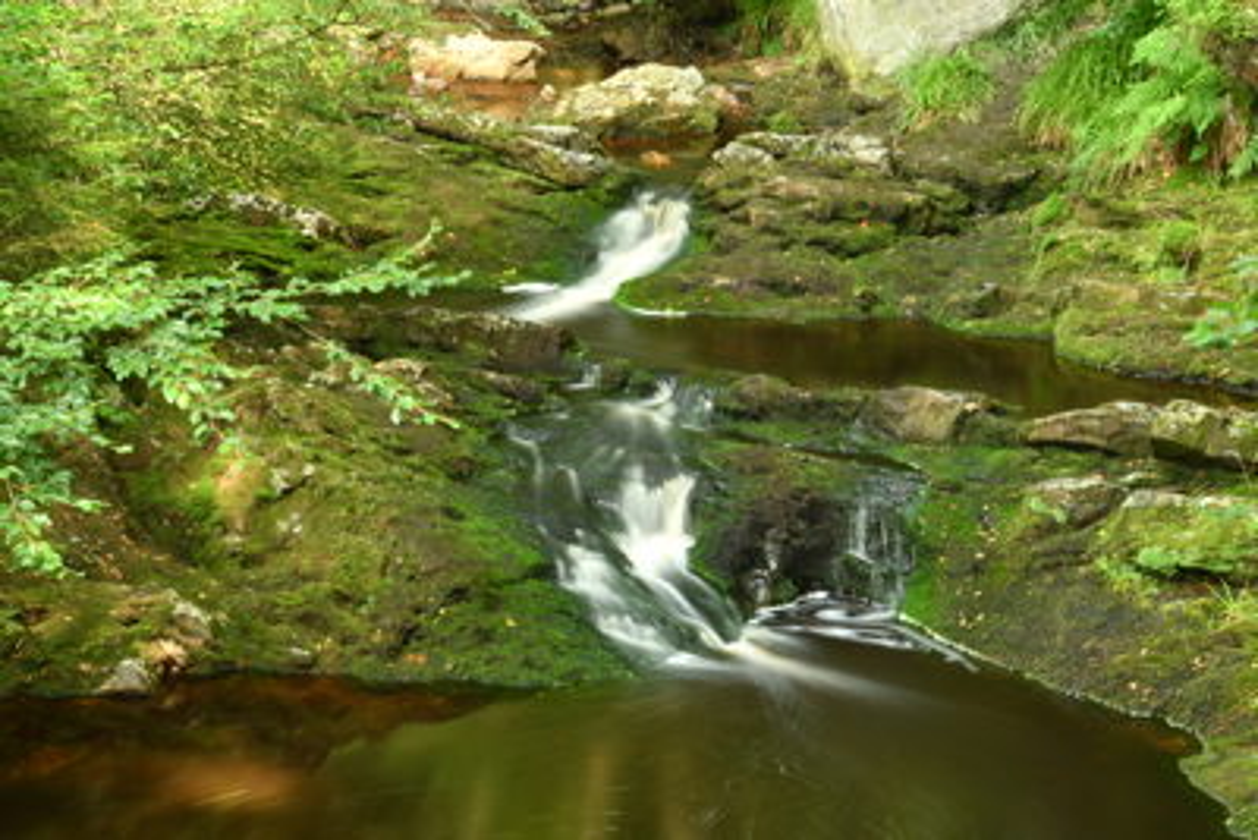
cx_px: 629
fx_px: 3670
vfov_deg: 13.1
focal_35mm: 105
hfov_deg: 19.4
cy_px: 420
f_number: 25
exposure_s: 13
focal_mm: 70
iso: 100
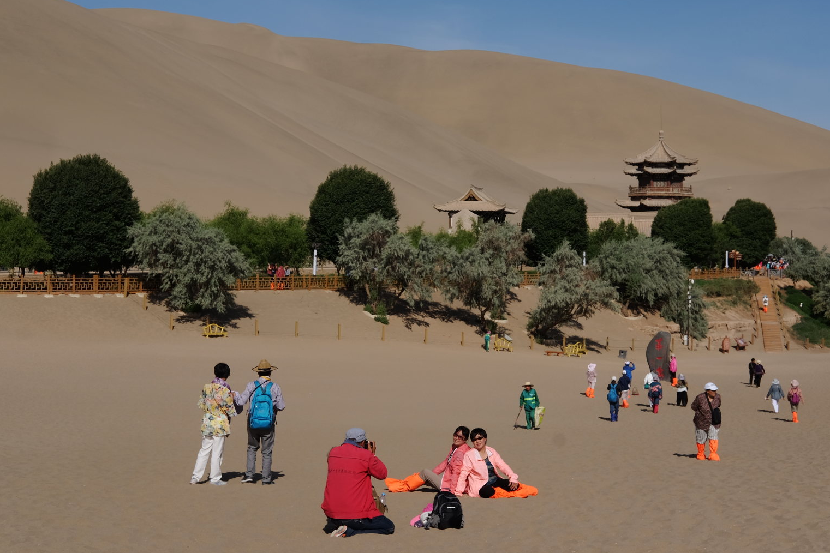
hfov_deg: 34.5
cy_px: 255
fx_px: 1337
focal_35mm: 58
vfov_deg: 23.4
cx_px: 426
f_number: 13
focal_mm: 35
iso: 200
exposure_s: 1/400
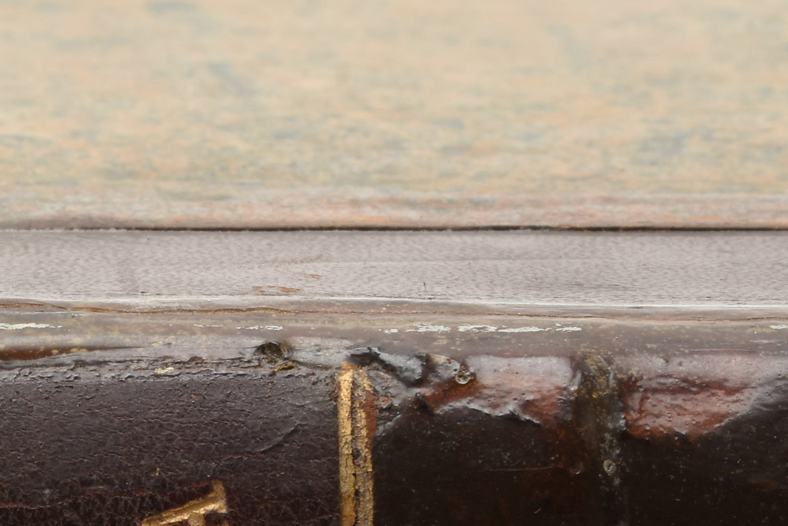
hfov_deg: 8.2
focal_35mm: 244
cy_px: 551
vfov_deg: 5.6
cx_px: -445
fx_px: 5340
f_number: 20
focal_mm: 48
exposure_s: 1/100
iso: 100
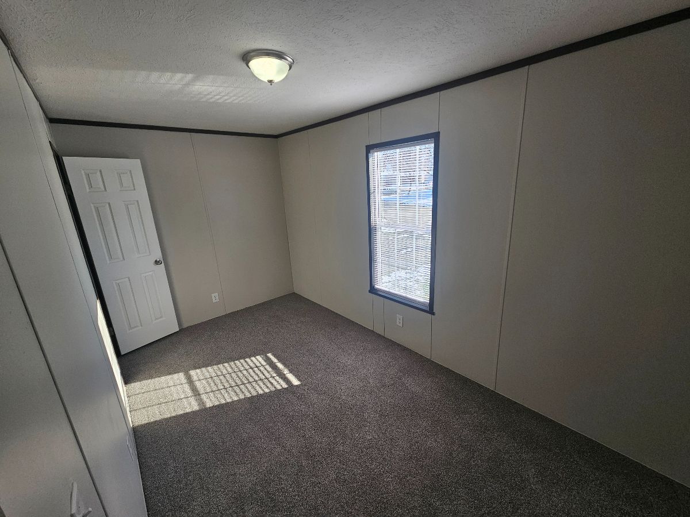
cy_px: 258
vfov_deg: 89.9
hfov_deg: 106.2
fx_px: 259
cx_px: 345
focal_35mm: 13
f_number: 2.2
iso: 64
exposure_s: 1/277
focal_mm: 2.2
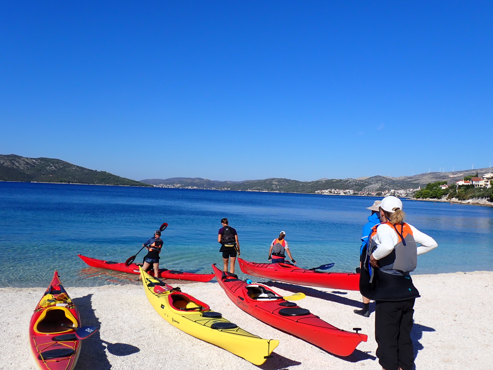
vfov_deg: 46.8
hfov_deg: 60.0
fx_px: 427
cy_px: 185
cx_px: 246
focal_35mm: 30
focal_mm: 5.4
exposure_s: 1/320
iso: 100
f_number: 9
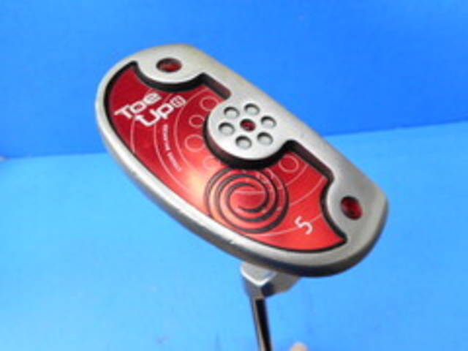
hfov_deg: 69.4
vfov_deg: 54.9
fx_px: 338
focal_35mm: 25
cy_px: 176
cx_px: 234
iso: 140
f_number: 3.7
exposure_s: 1/30
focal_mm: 4.5
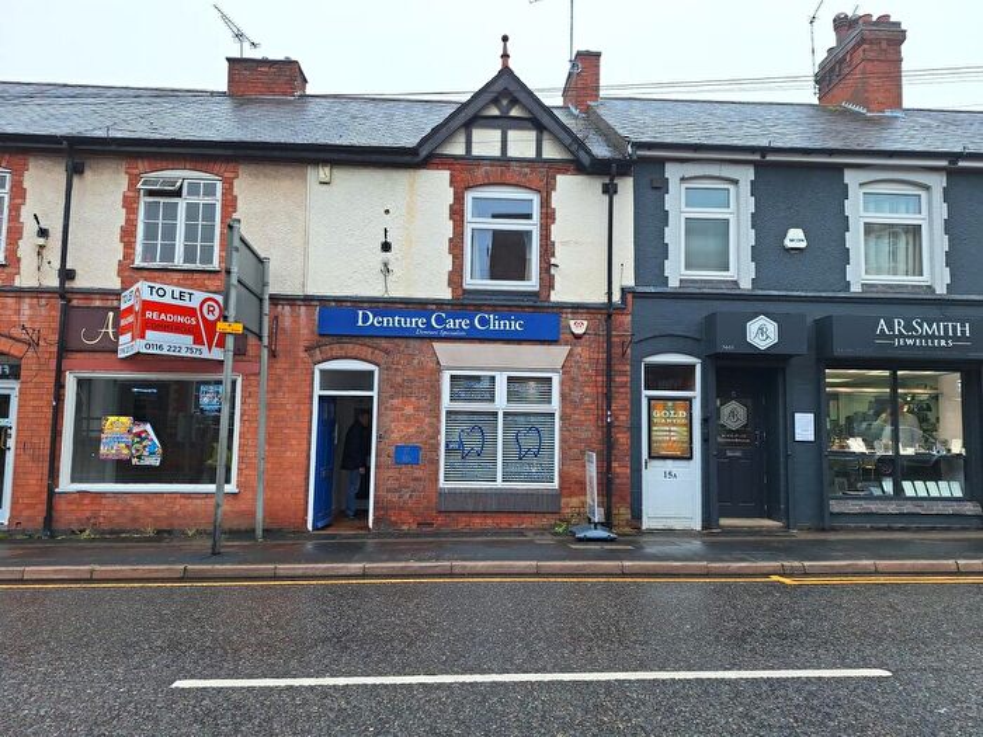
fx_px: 653
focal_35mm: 23
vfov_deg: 58.9
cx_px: 492
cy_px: 368
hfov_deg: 73.9
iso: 40
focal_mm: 5.54
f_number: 1.8
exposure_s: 1/424
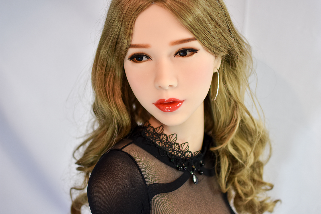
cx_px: 160
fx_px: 468
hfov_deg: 37.9
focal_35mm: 52
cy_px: 107
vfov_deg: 25.8
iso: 200
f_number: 1.8
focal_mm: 35
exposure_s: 1/60
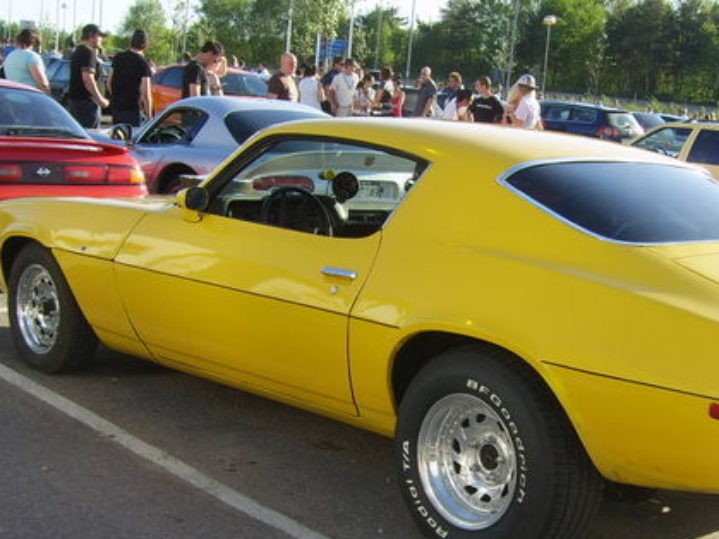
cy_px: 340
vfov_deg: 25.1
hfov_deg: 33.0
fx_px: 1204
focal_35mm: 58
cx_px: 465
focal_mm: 7.8
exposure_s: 1/160
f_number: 6.4
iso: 50
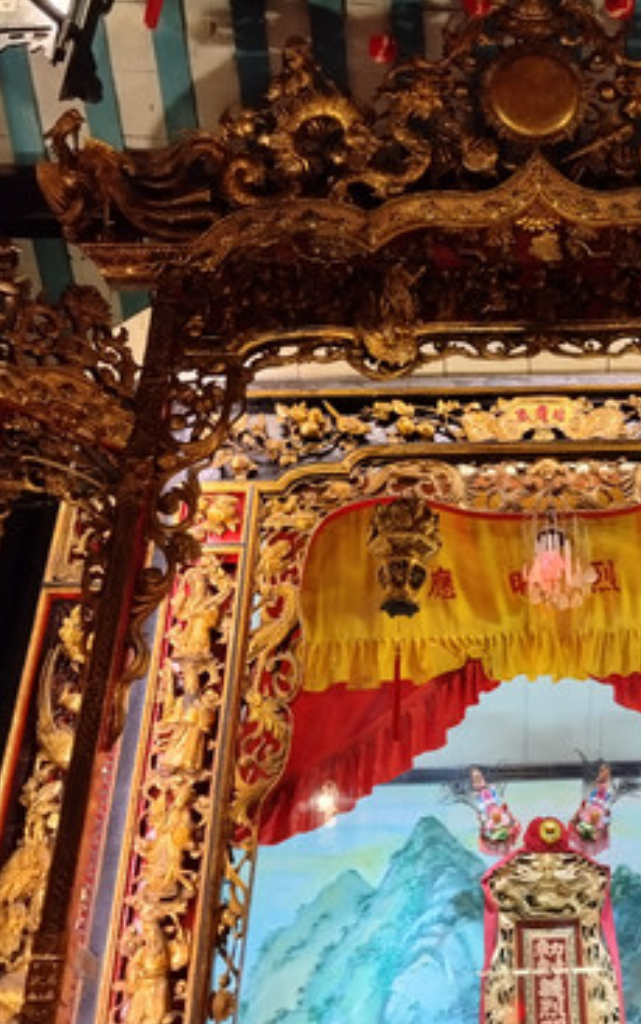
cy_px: 502
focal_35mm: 42
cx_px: 543
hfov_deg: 29.6
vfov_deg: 47.2
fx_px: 1173
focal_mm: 4.22
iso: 200
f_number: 1.8
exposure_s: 1/25
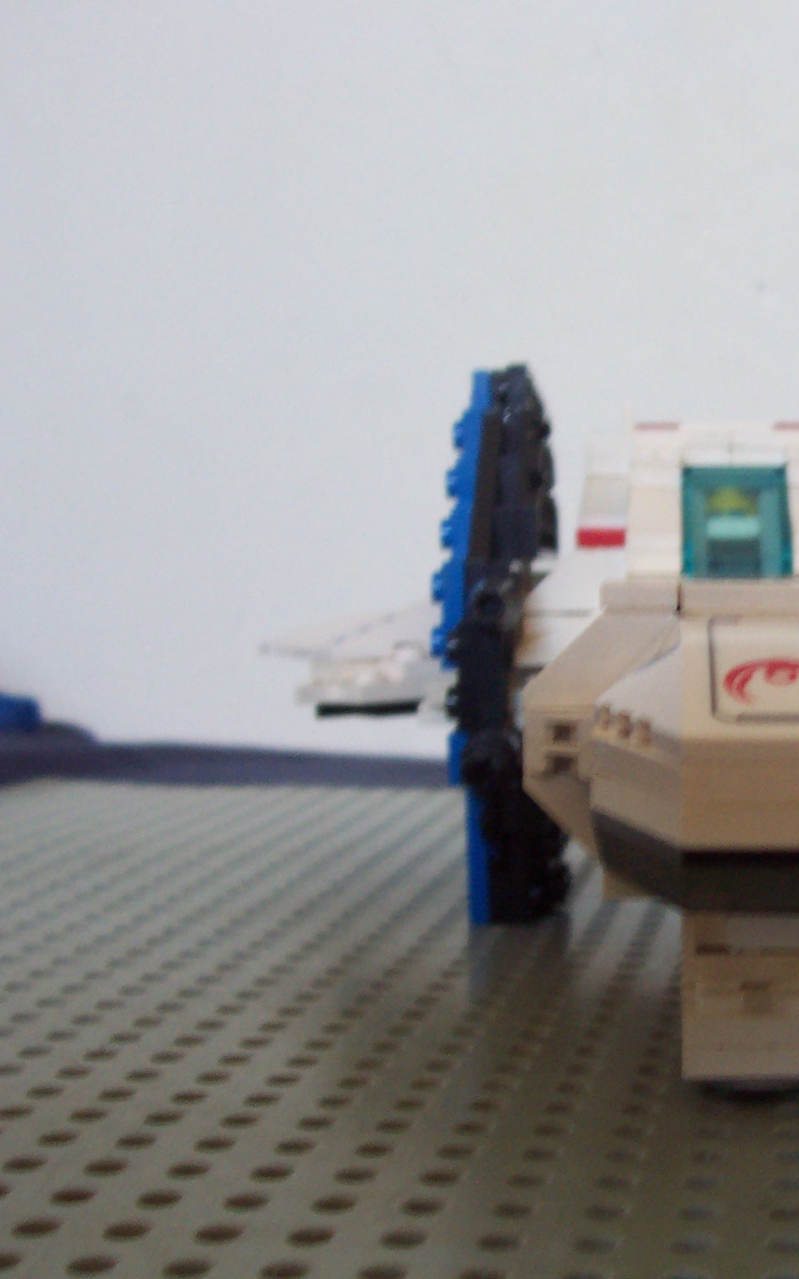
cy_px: 635
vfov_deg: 38.2
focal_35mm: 53
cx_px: 766
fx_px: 1847
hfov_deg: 23.6
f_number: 2.8
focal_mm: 5.6
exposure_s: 1/15
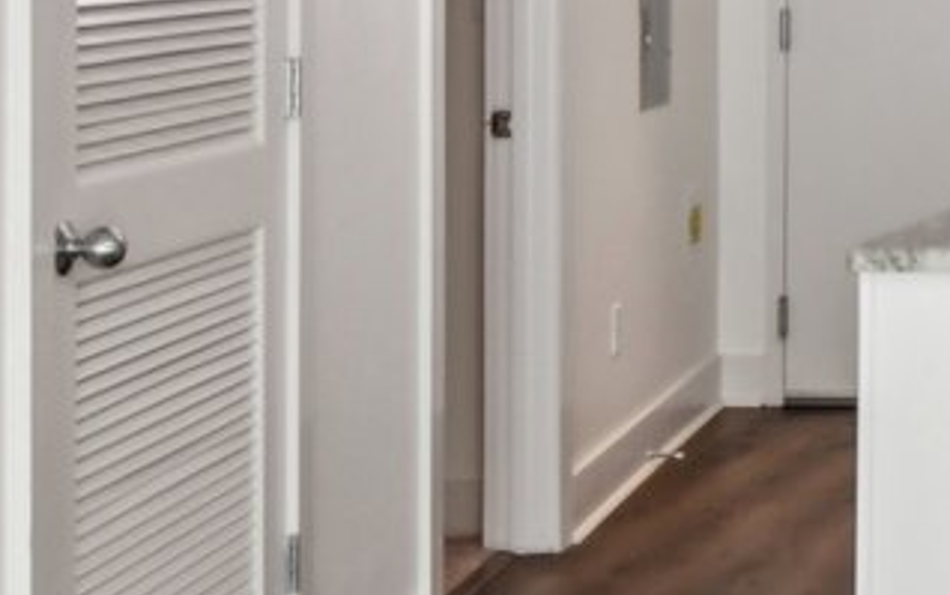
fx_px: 2719
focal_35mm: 105
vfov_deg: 12.3
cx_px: 1634
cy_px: -43
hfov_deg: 16.9
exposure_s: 1/50
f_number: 8
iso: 400
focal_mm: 16
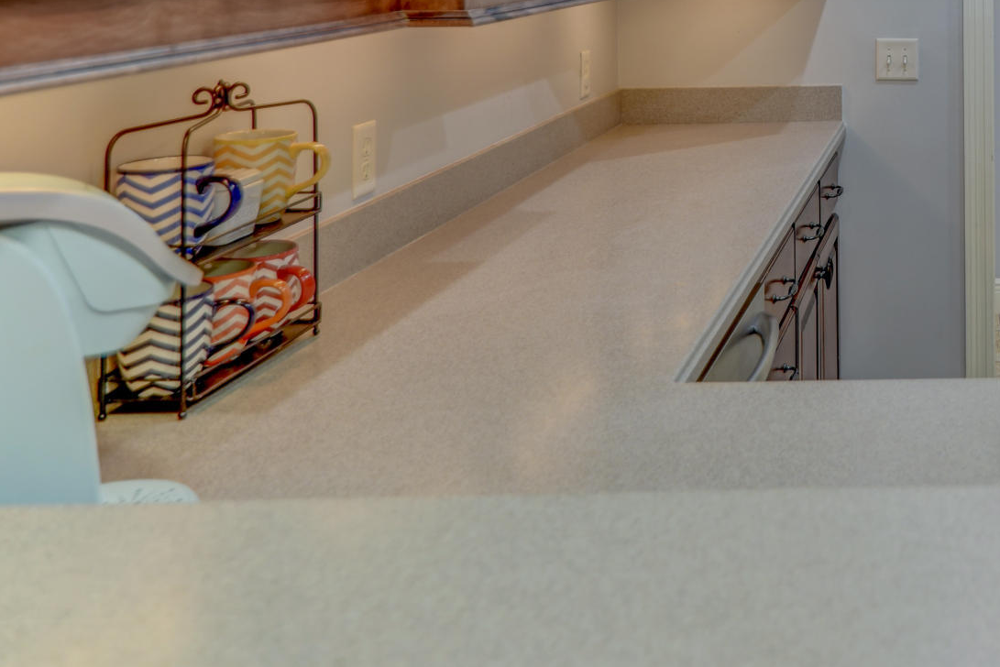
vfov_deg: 27.6
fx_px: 1222
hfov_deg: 39.4
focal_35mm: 44
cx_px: 993
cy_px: -86
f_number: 2.8
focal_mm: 16
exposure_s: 1/20
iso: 64
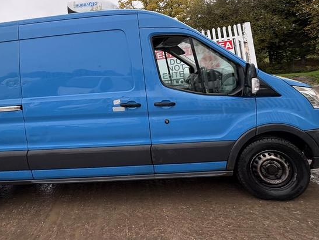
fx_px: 212
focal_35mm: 23
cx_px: 107
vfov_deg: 56.6
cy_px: 67
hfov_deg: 71.8
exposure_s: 1/122
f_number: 2.2
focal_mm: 2.22
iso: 80
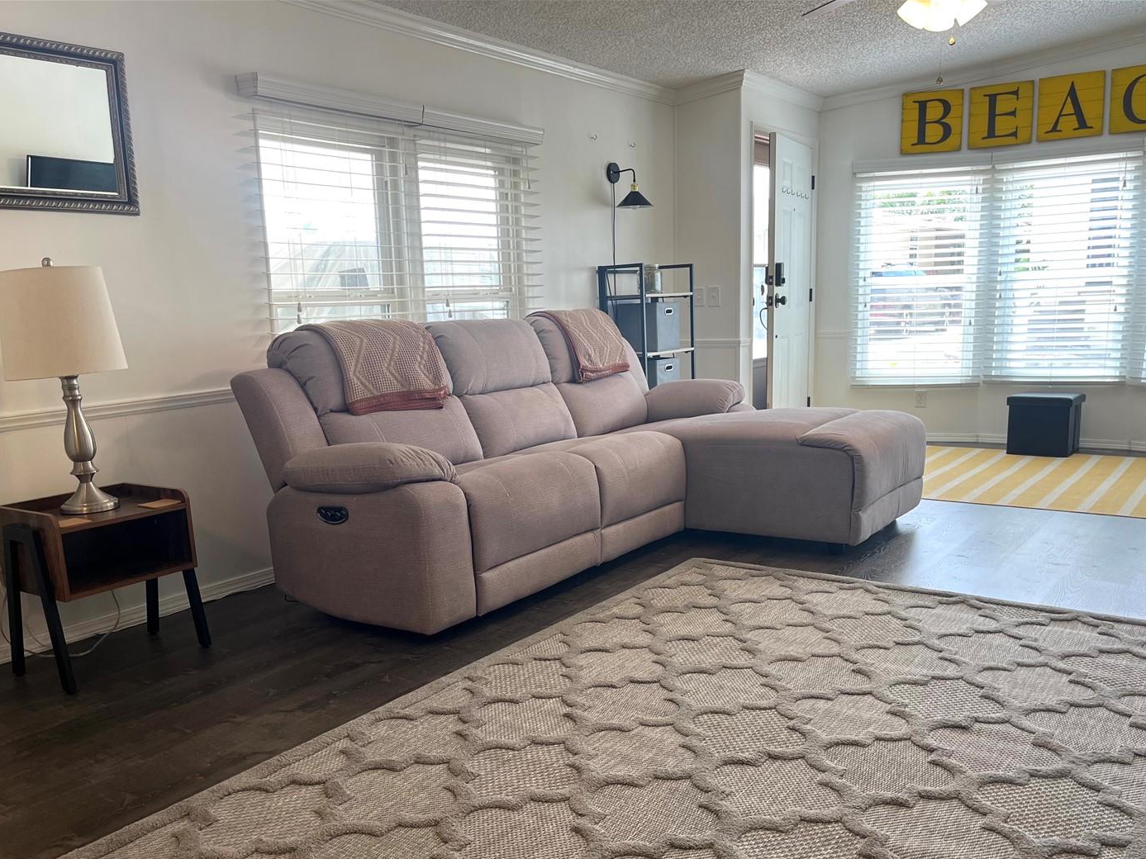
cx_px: 578
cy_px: 495
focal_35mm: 30
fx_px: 993
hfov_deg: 60.0
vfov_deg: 46.6
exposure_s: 1/120
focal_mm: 5.1
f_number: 1.6
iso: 50
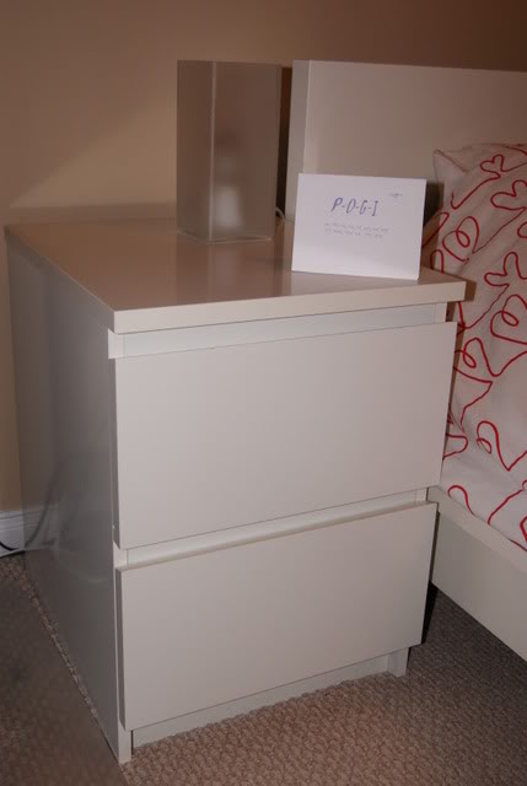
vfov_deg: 49.5
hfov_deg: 34.3
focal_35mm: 39
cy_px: 393
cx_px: 264
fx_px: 853
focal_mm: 26
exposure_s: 1/60
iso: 400
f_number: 5.6
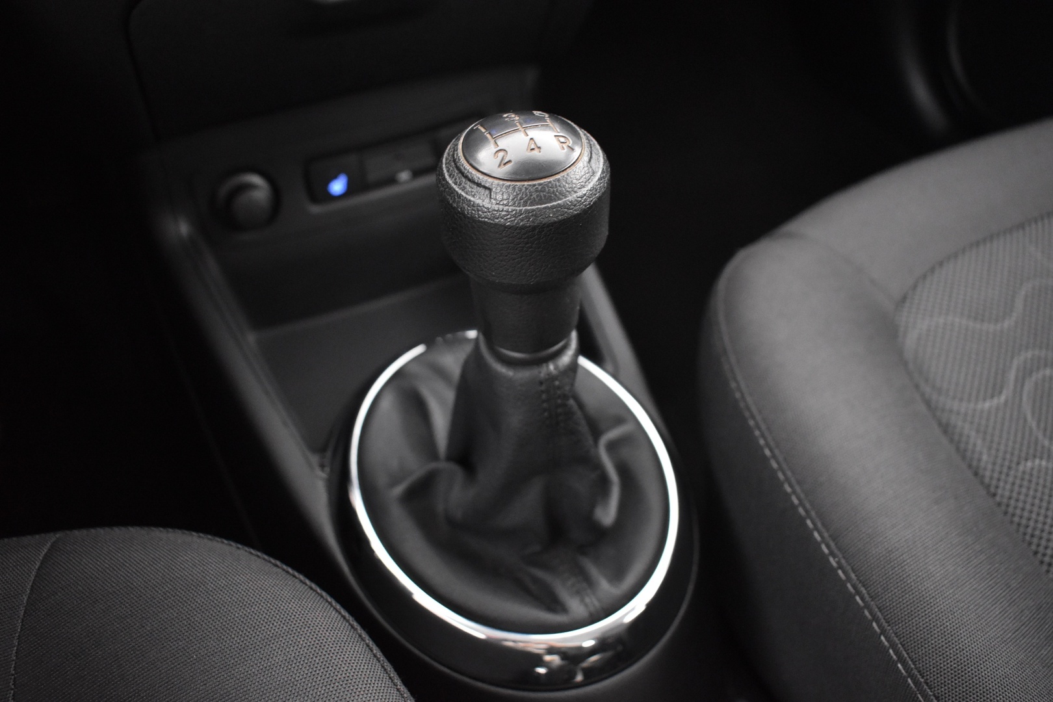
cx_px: 526
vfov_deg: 41.7
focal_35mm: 32
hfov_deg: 59.5
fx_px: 921
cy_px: 351
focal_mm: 21
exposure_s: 1/13
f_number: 3.8
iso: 3200
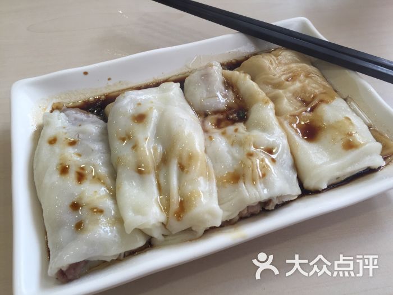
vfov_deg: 48.2
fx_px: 329
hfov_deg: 61.7
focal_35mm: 29
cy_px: 148
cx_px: 196
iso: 50
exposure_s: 1/100
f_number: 2.2
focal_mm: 4.15
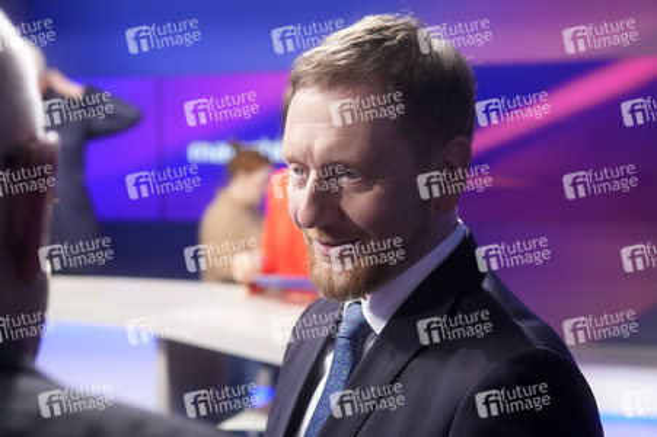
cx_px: 328
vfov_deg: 29.8
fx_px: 821
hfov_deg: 43.6
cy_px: 218
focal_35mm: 45
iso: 640
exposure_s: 1/80
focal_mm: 30
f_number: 2.2
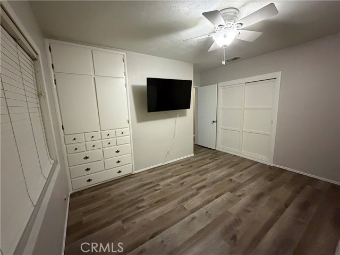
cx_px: 170
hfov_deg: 102.1
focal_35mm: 14
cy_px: 128
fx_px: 138
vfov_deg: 85.7
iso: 800
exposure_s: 1/40
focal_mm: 2.22
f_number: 2.2
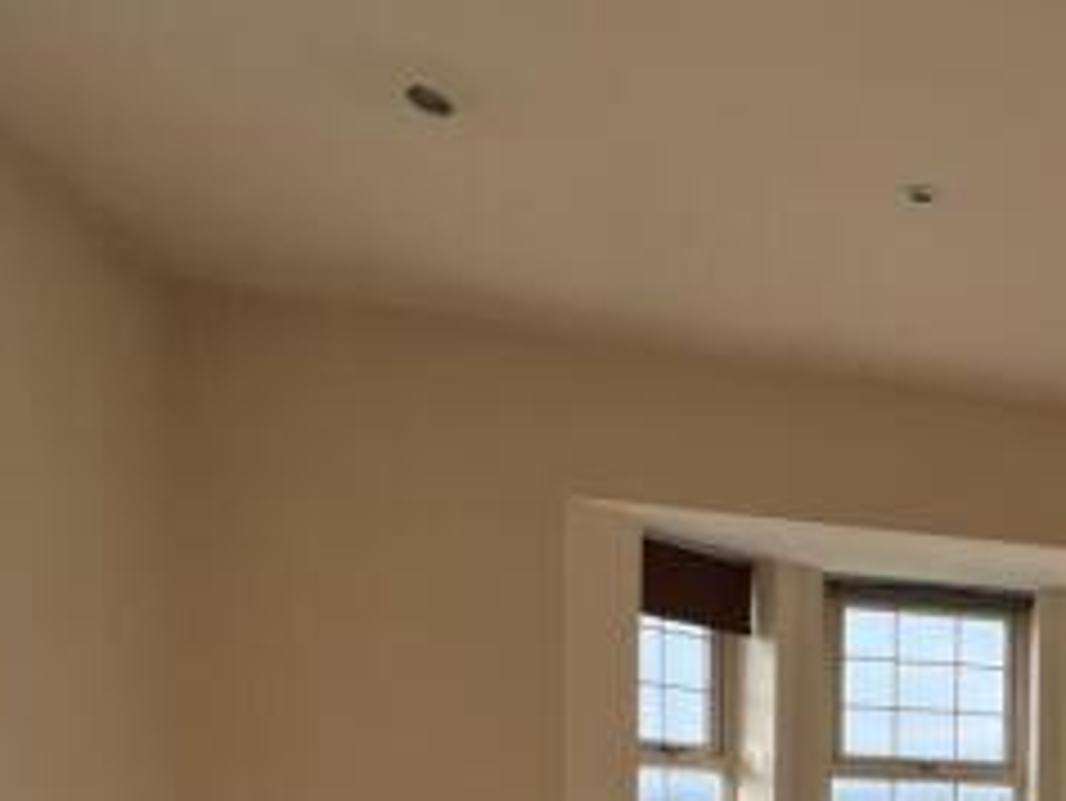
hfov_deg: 45.3
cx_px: 1127
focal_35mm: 32
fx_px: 986
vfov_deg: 36.5
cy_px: 907
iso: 32
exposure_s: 1/111
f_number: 1.8
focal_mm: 1.57
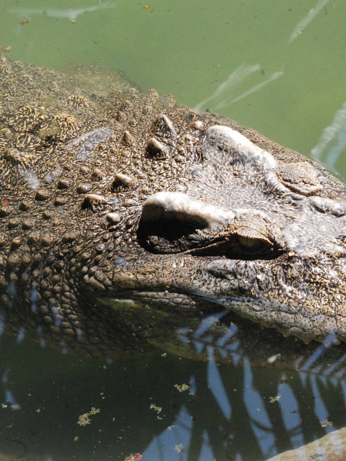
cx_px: 303
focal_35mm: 293
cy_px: 230
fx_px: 3903
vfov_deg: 6.8
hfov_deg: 5.1
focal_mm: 135
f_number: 24
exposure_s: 1/160
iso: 1600
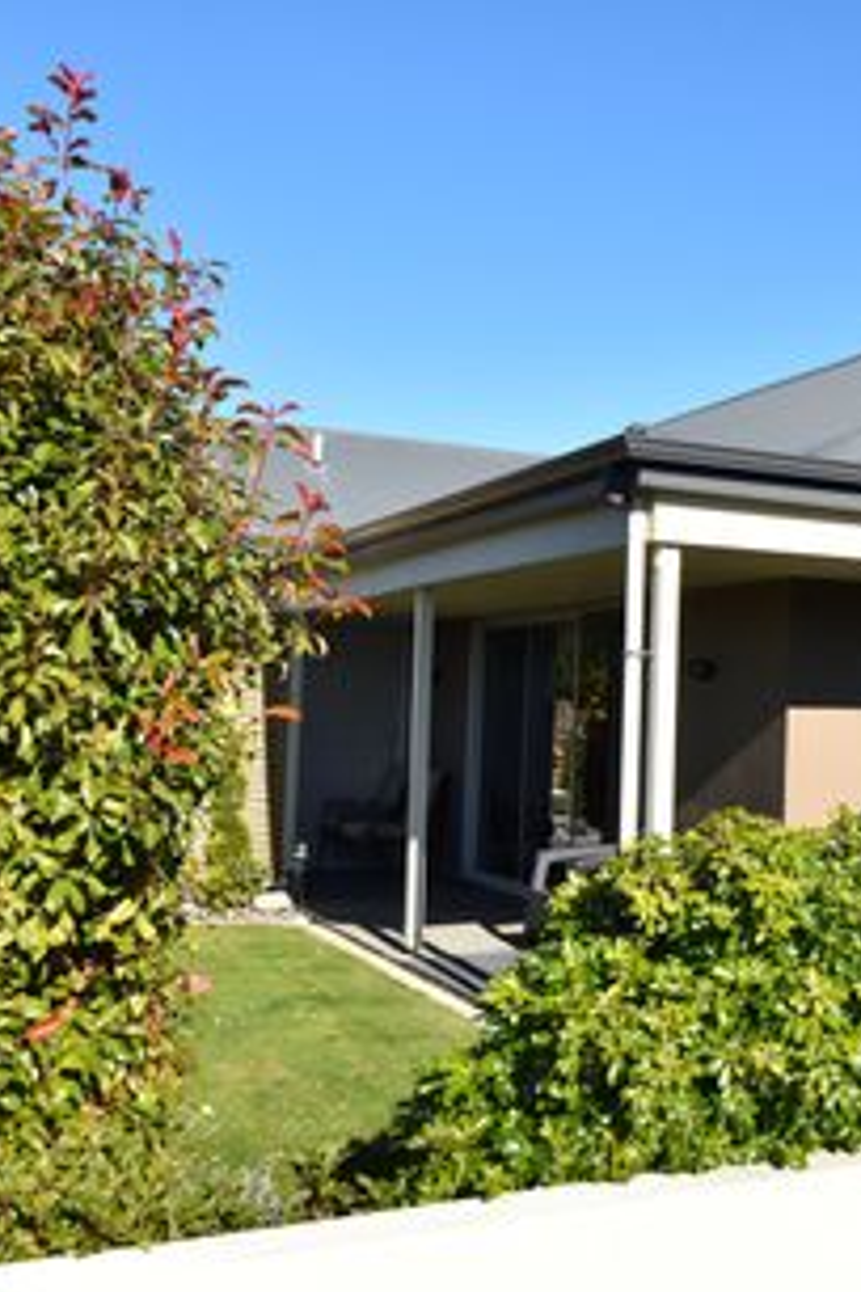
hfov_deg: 28.1
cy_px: 640
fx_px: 1570
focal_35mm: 44
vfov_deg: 44.7
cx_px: 937
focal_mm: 19
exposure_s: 1/400
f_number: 10
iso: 200
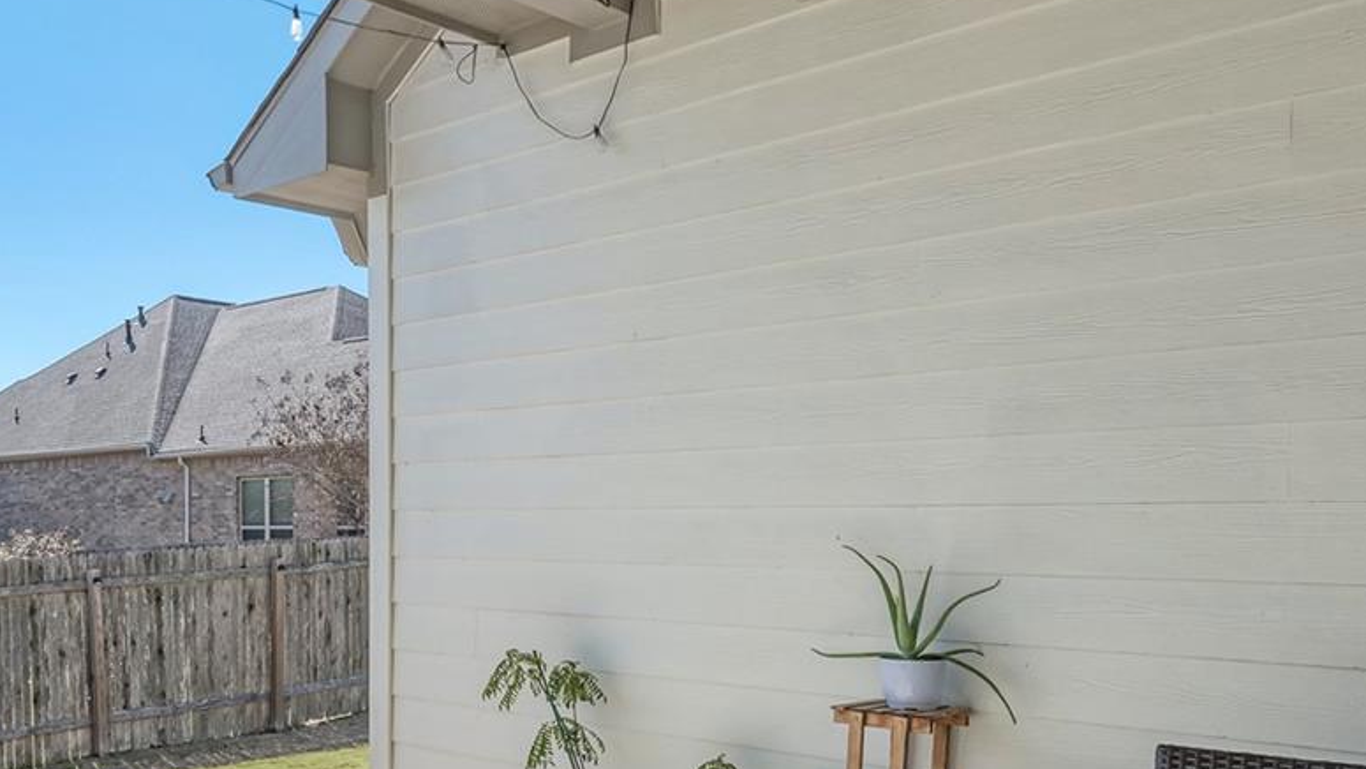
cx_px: 349
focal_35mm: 36
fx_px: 1304
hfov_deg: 52.9
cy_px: 501
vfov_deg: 32.6
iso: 200
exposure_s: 1/1000
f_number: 8
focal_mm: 13
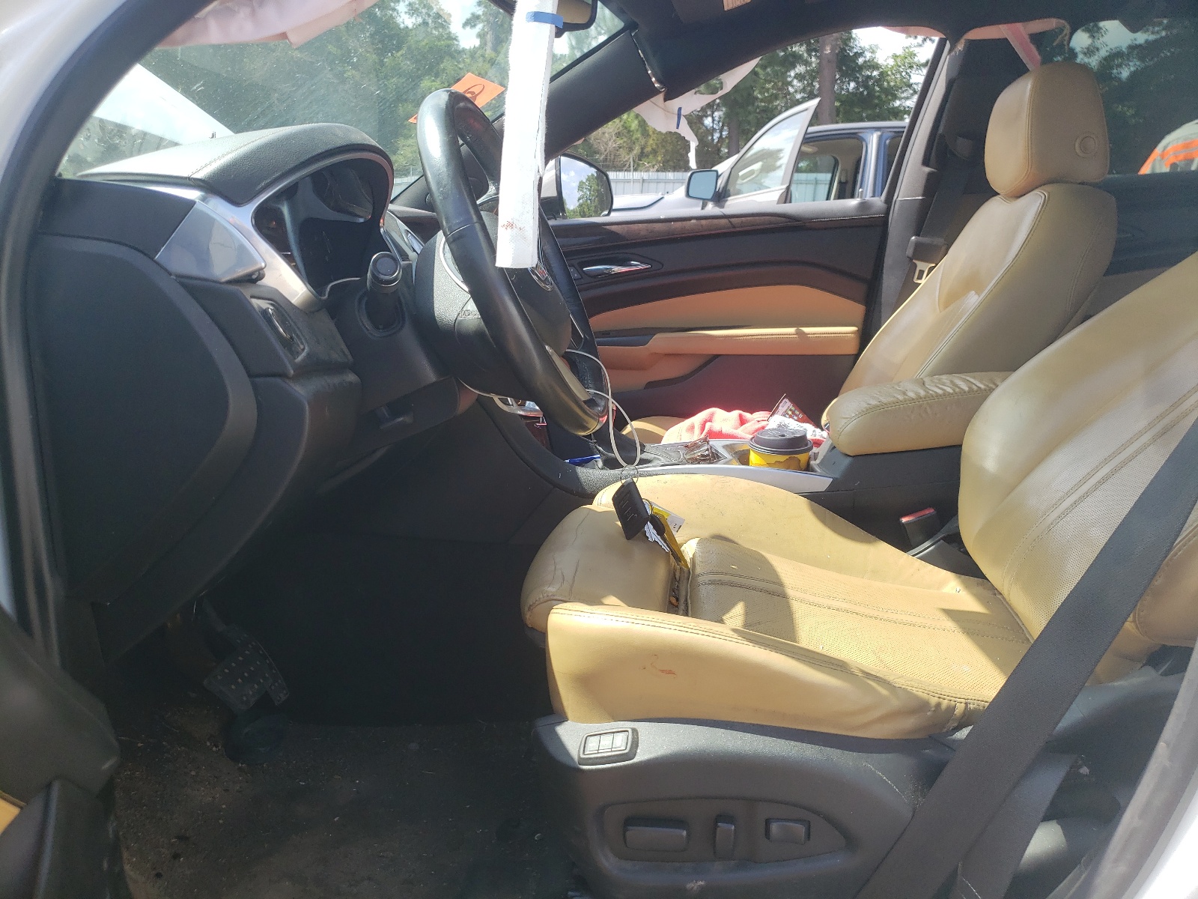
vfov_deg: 53.1
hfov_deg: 67.3
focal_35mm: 26
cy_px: 450
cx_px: 599
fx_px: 900
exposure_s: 1/714
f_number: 1.5
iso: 50
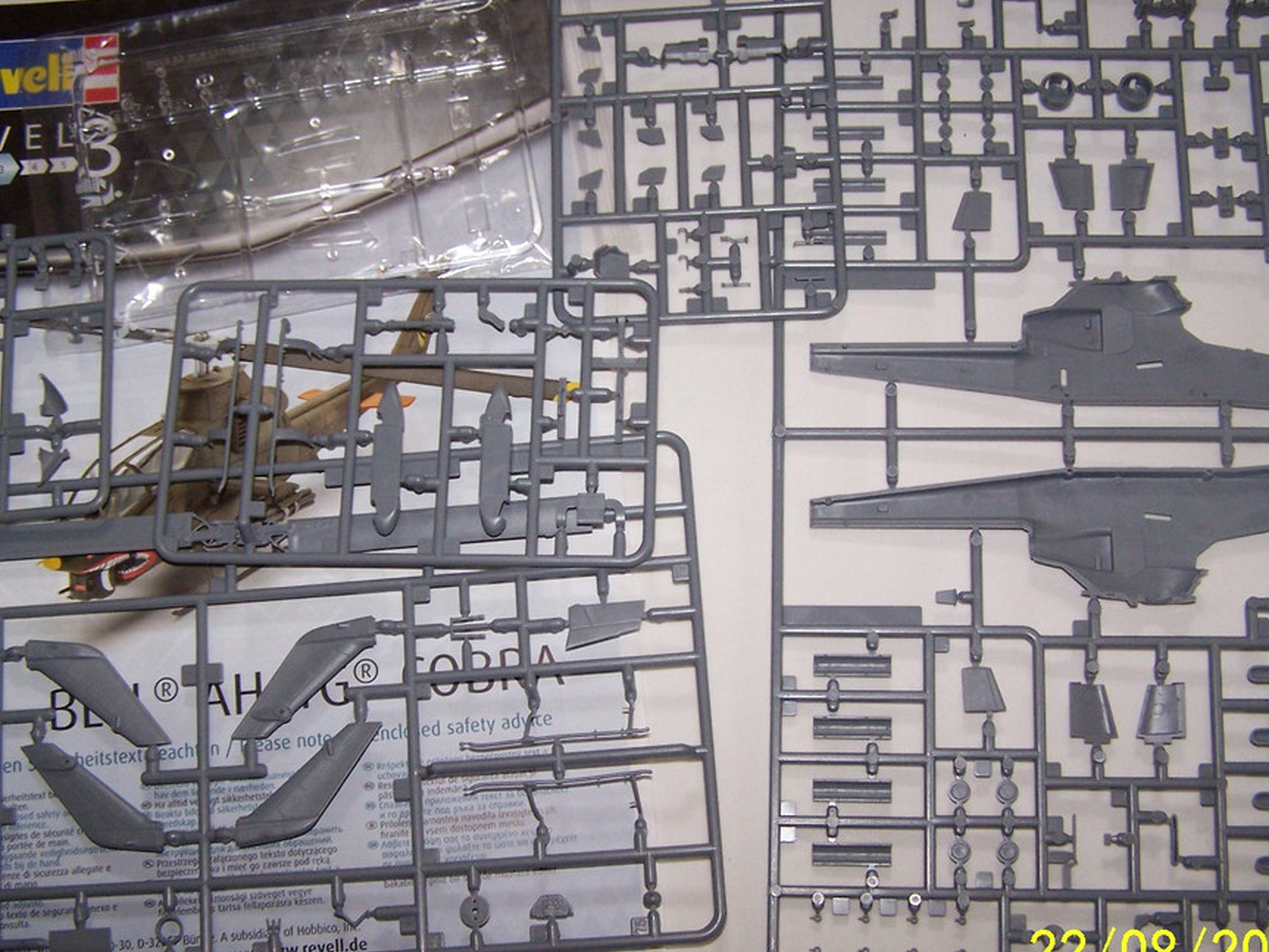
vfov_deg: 30.8
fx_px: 1723
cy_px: 528
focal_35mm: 47
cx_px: 632
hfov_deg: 40.4
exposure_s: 1/60
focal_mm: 6.3
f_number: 2.8
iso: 140
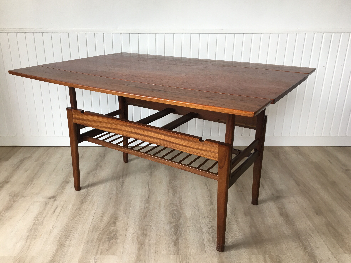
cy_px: 131
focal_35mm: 32
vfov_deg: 44.2
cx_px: 160
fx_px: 324
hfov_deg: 56.7
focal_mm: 4.15
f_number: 2.2
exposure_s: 1/33
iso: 32
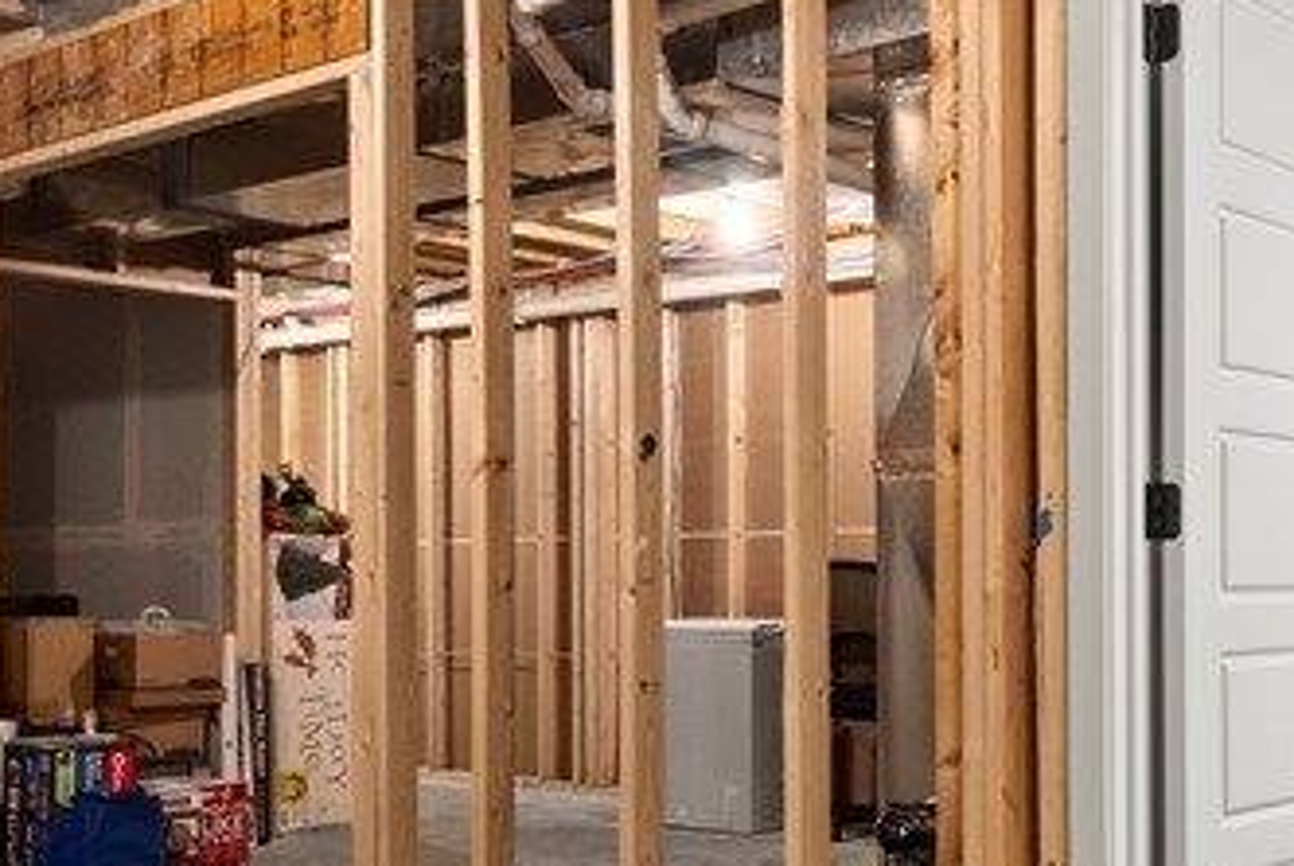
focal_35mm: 49
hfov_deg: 40.2
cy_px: 558
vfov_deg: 27.5
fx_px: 1763
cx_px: 764
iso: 400
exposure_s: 1/1.67
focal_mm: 10
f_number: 8
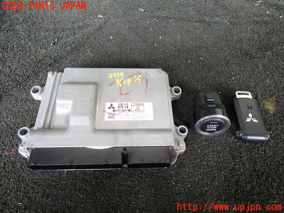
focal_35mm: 25
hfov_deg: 69.4
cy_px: 106
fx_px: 205
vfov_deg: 54.9
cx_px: 142
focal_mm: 4.5
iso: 160
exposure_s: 1/60
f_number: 2
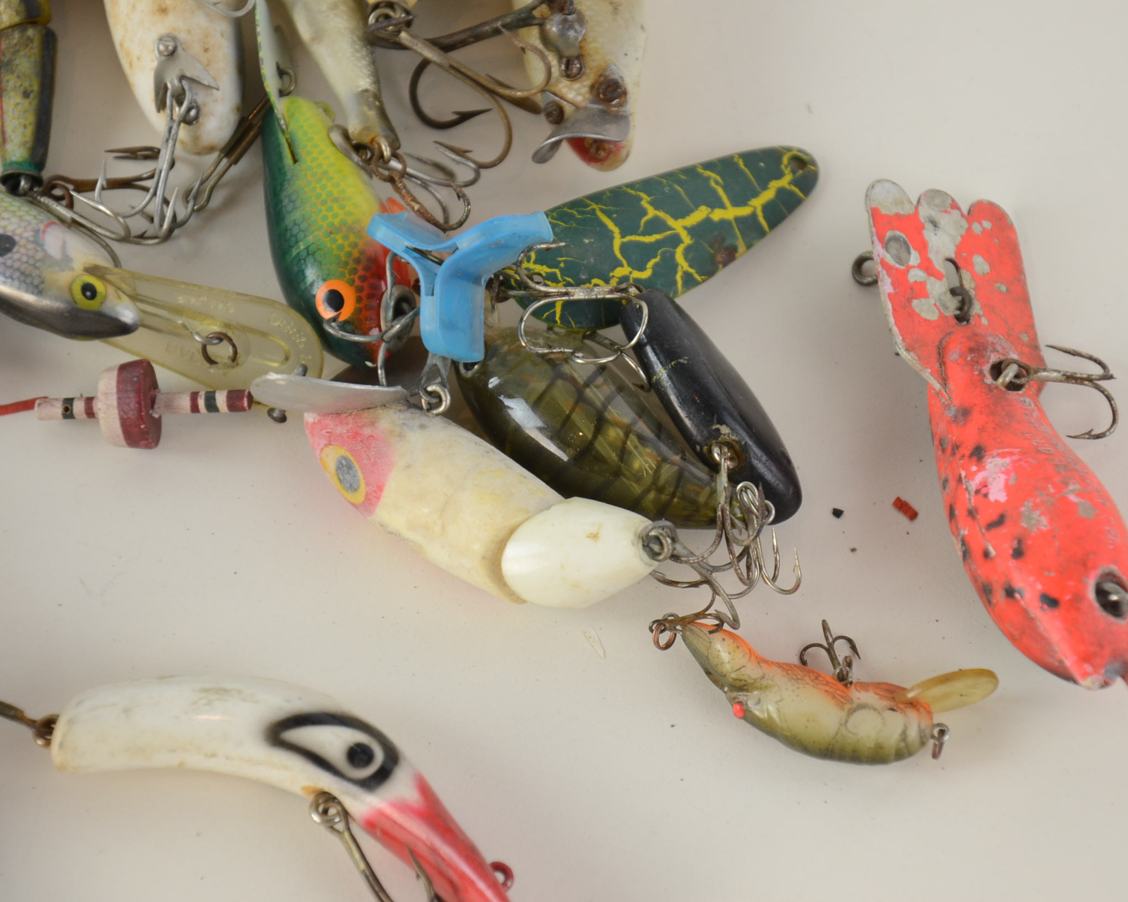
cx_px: 664
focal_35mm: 179
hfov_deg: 10.8
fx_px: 5960
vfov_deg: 8.7
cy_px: 452
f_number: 5.6
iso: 500
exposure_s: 1/60
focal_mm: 105
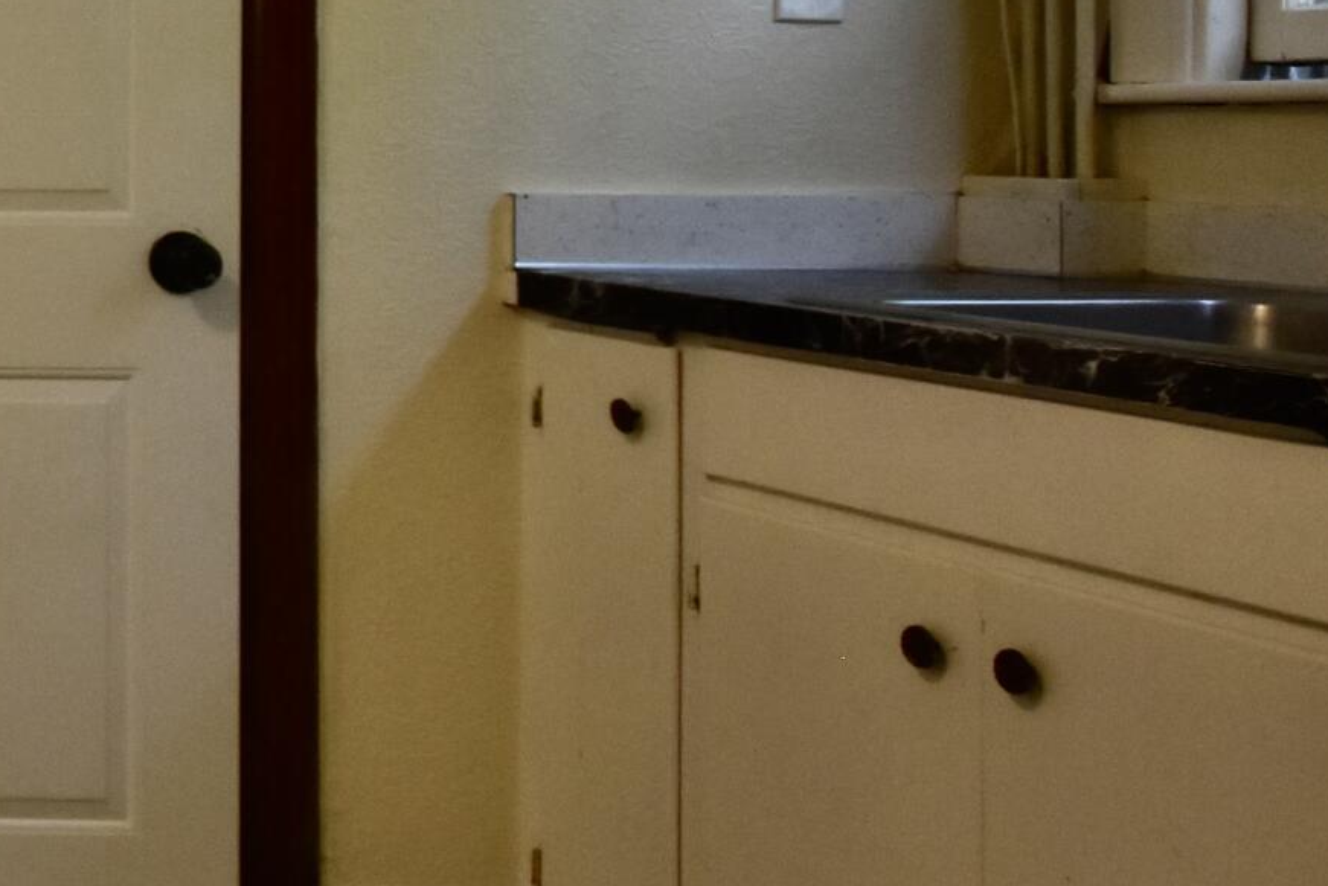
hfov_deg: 23.4
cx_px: -828
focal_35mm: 62
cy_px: 93
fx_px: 2287
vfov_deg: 21.4
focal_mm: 12
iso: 800
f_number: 5
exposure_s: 1/100
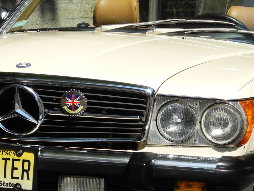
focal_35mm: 182
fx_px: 1336
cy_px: 106
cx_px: 91
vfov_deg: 8.2
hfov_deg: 10.9
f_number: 4.5
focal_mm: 16.3
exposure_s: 1/853
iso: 100
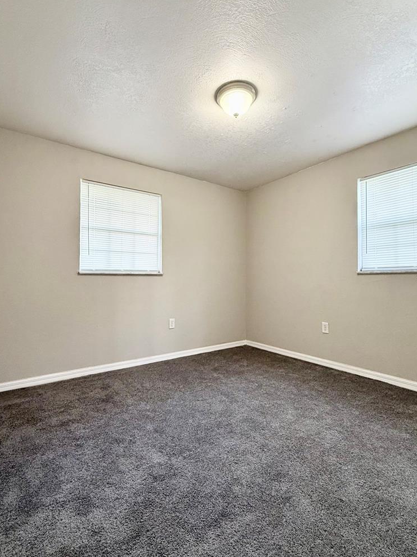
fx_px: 273
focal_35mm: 17
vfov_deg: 91.0
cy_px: 278
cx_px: 203
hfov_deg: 74.7
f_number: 2.2
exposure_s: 1/120
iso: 400
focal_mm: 2.22
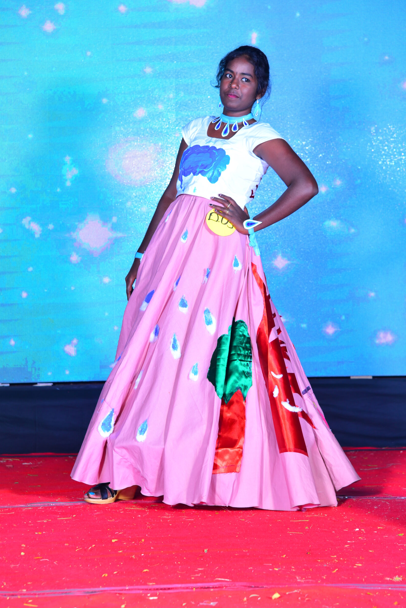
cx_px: 204
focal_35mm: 114
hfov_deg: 12.0
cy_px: 301
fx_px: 1926
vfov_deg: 17.9
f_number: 5.6
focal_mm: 110
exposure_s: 1/160
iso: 640
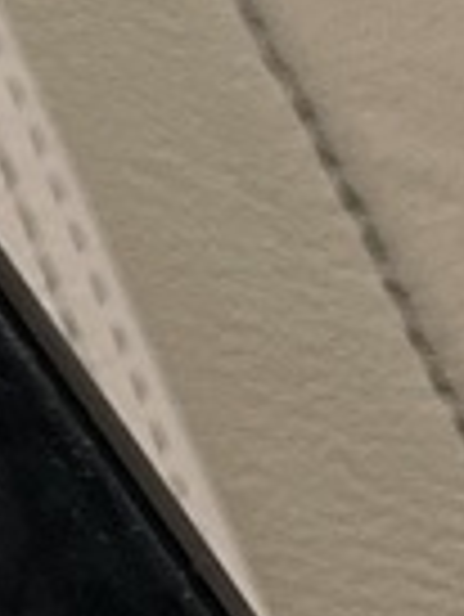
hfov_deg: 4.3
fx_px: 4872
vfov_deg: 7.1
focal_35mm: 273
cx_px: -2338
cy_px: -409
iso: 100
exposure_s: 1/102
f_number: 1.6
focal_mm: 4.2
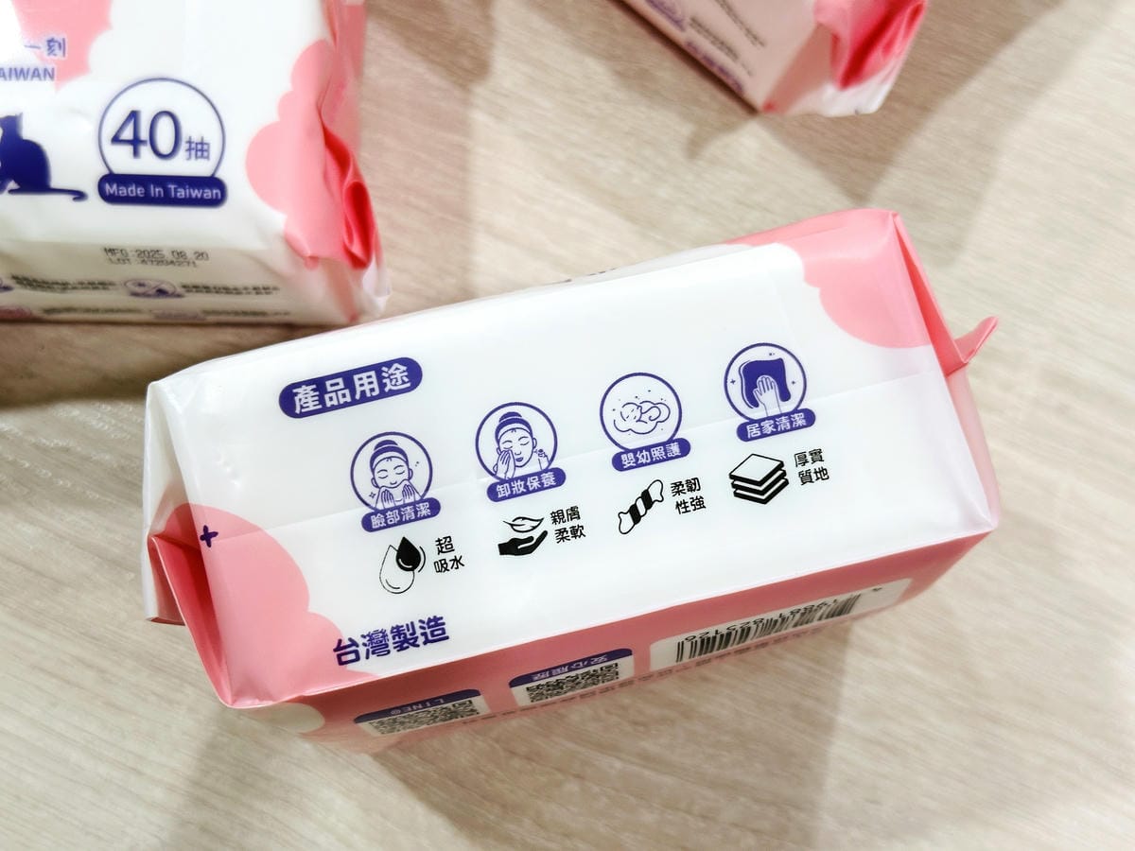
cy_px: 426
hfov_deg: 39.7
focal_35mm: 48
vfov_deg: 30.3
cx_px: 568
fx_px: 1574
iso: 64
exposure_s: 1/60
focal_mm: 6.86
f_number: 1.78
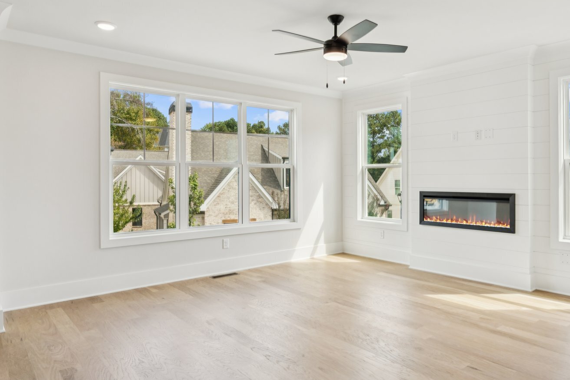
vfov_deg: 51.3
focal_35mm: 25
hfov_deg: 71.2
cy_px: 181
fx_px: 396
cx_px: 320
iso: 400
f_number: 5.6
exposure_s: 1/320
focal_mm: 16
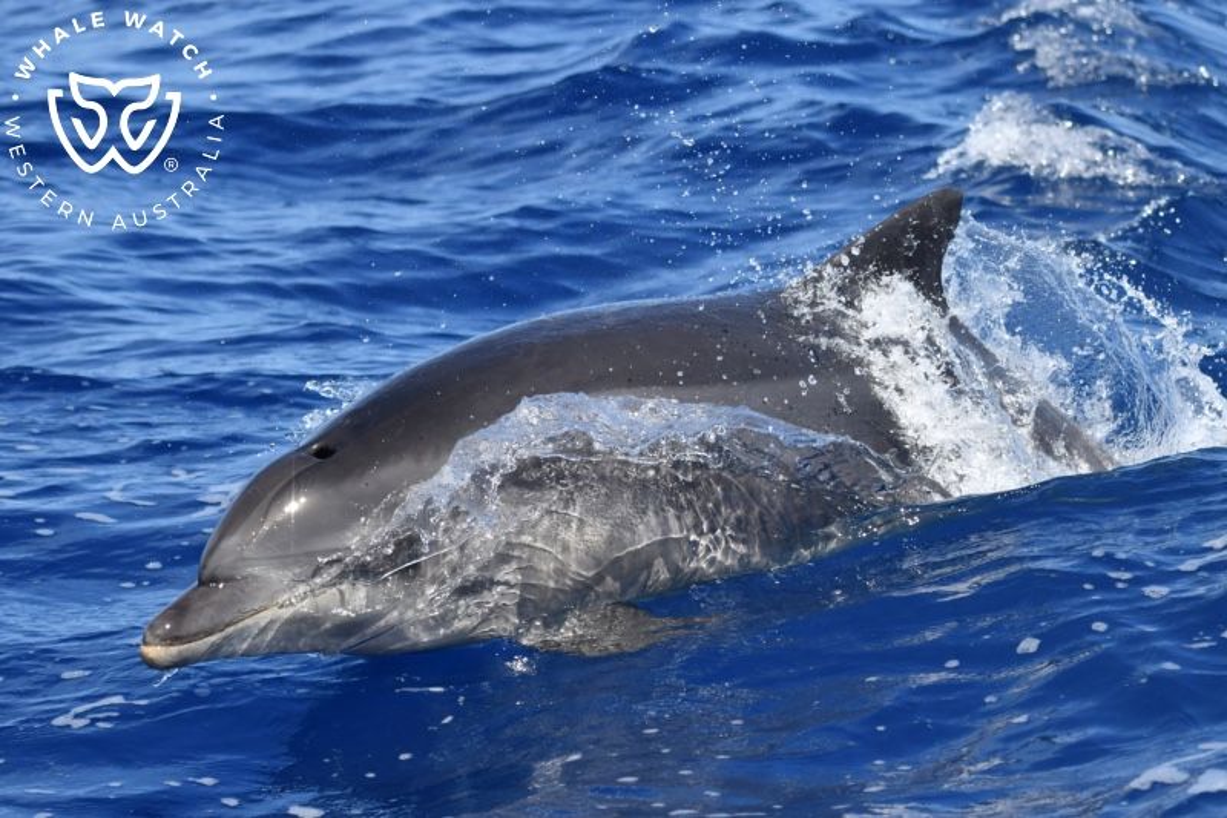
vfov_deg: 8.9
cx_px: 614
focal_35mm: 155
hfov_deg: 13.3
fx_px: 5281
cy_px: 409
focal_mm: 155
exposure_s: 1/8000
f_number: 5.3
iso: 1000
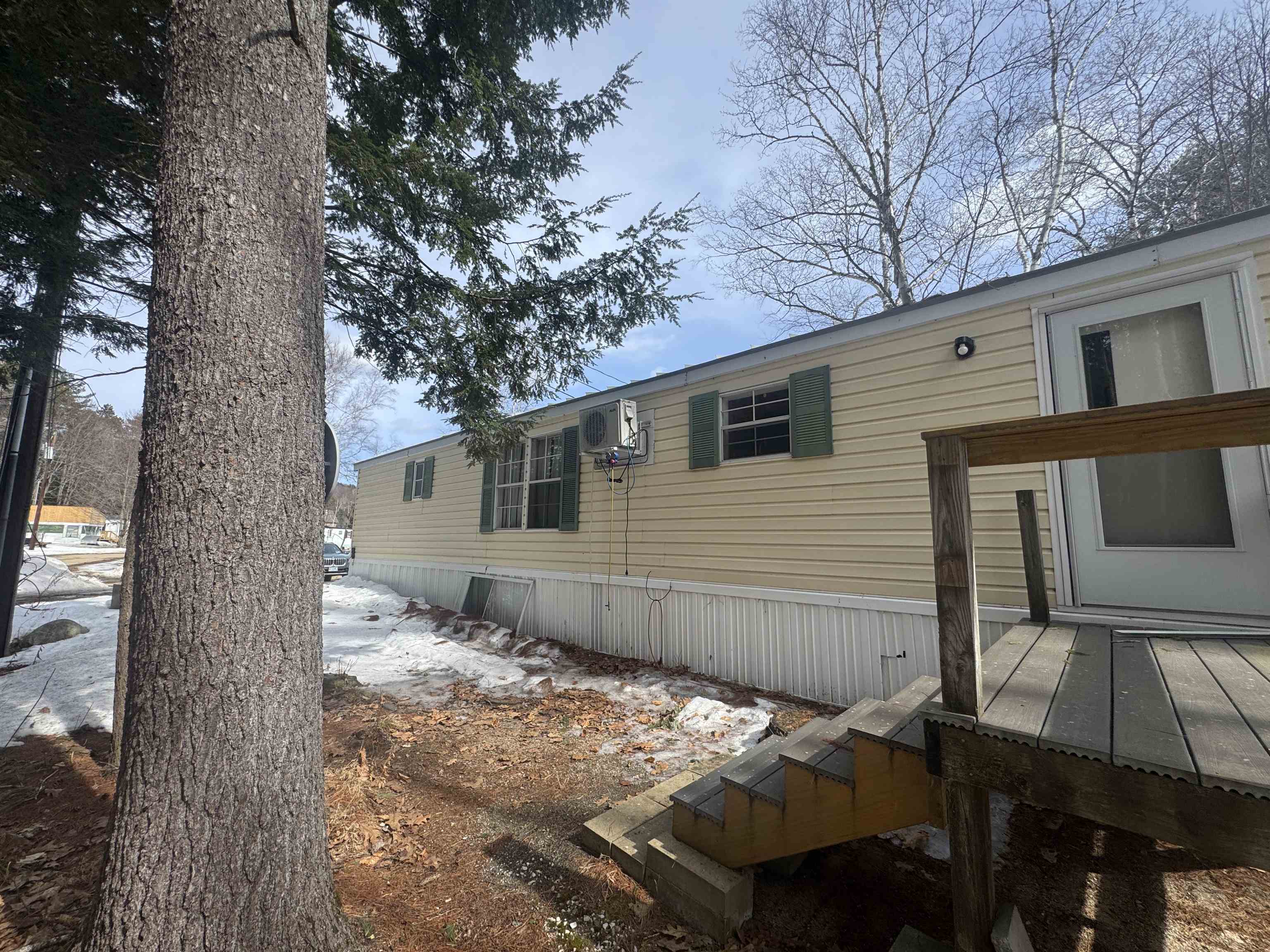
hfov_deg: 102.1
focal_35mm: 14
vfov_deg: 85.7
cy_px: 476
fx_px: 514
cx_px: 635
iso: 40
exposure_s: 1/1078
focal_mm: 2.22
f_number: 2.2
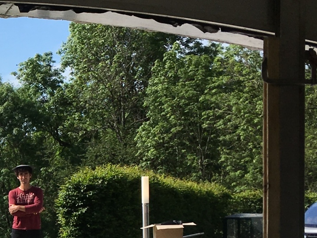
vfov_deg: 13.2
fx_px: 1007
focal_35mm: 110
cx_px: -164
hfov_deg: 16.3
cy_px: 251
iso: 25
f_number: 2.2
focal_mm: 4.15
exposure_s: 1/2198
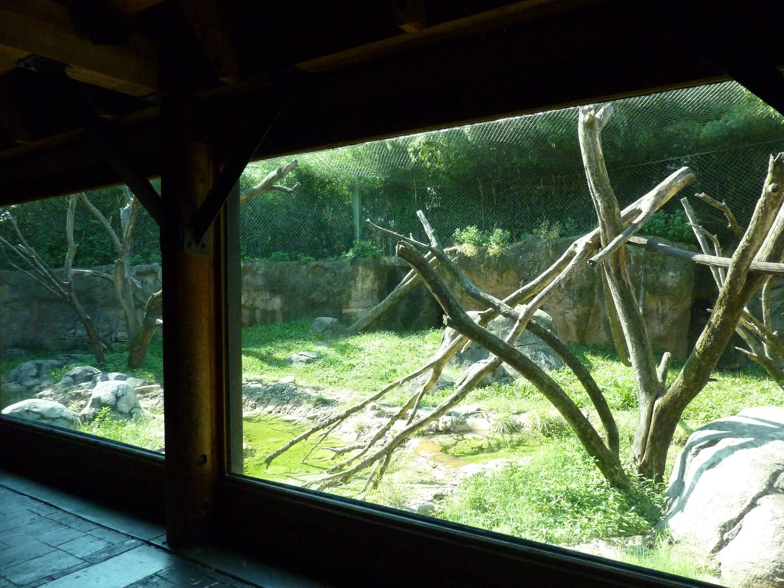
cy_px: 294
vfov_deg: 54.9
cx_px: 392
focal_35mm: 25
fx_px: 566
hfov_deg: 69.4
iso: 400
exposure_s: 1/320
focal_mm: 4.1
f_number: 3.3
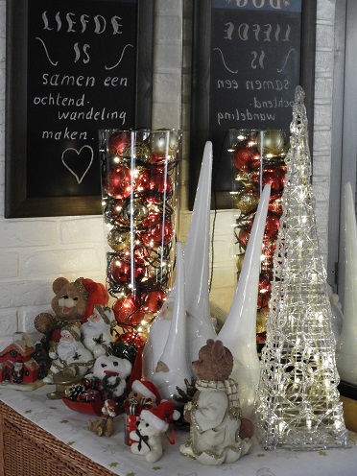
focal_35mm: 80
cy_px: 238
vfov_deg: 24.4
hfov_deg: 18.4
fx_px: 1100
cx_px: 178
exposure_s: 1/30
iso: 800
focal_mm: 14.3
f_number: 4.5
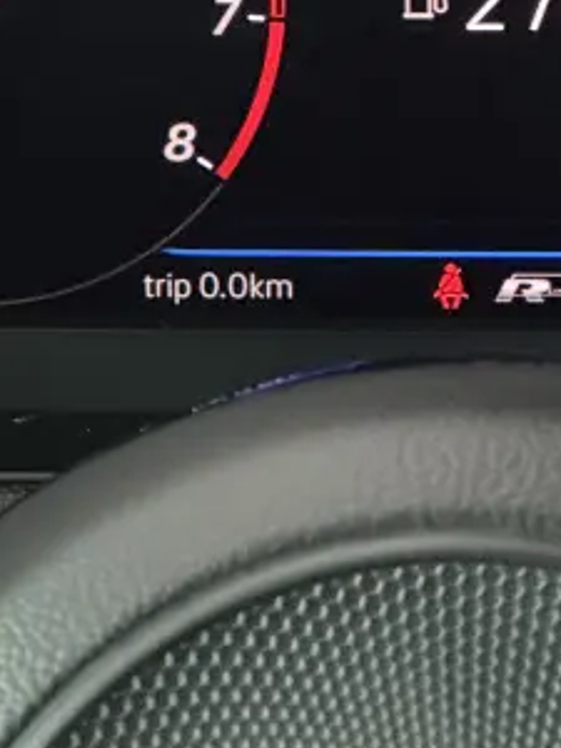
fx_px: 5986
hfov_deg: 5.4
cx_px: 491
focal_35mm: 277
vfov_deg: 7.1
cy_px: 27
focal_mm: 9
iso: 1000
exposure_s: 1/25
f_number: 2.8
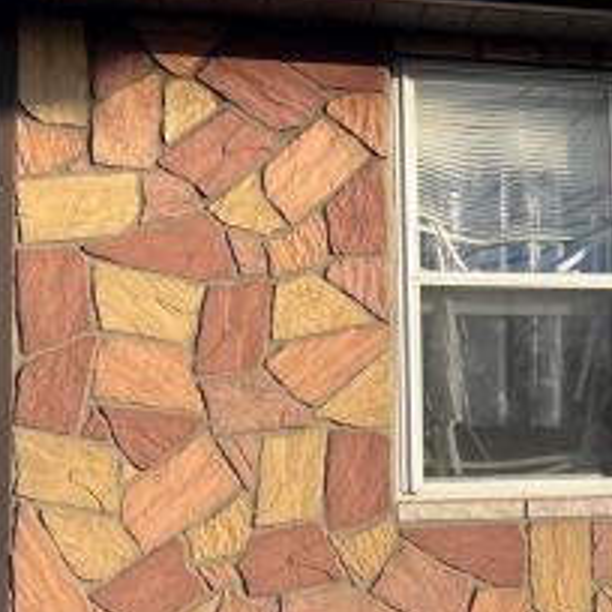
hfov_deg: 19.8
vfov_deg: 21.3
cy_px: 381
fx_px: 1620
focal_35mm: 81
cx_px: 783
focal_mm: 5.7
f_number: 1.5
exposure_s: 1/3571
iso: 50
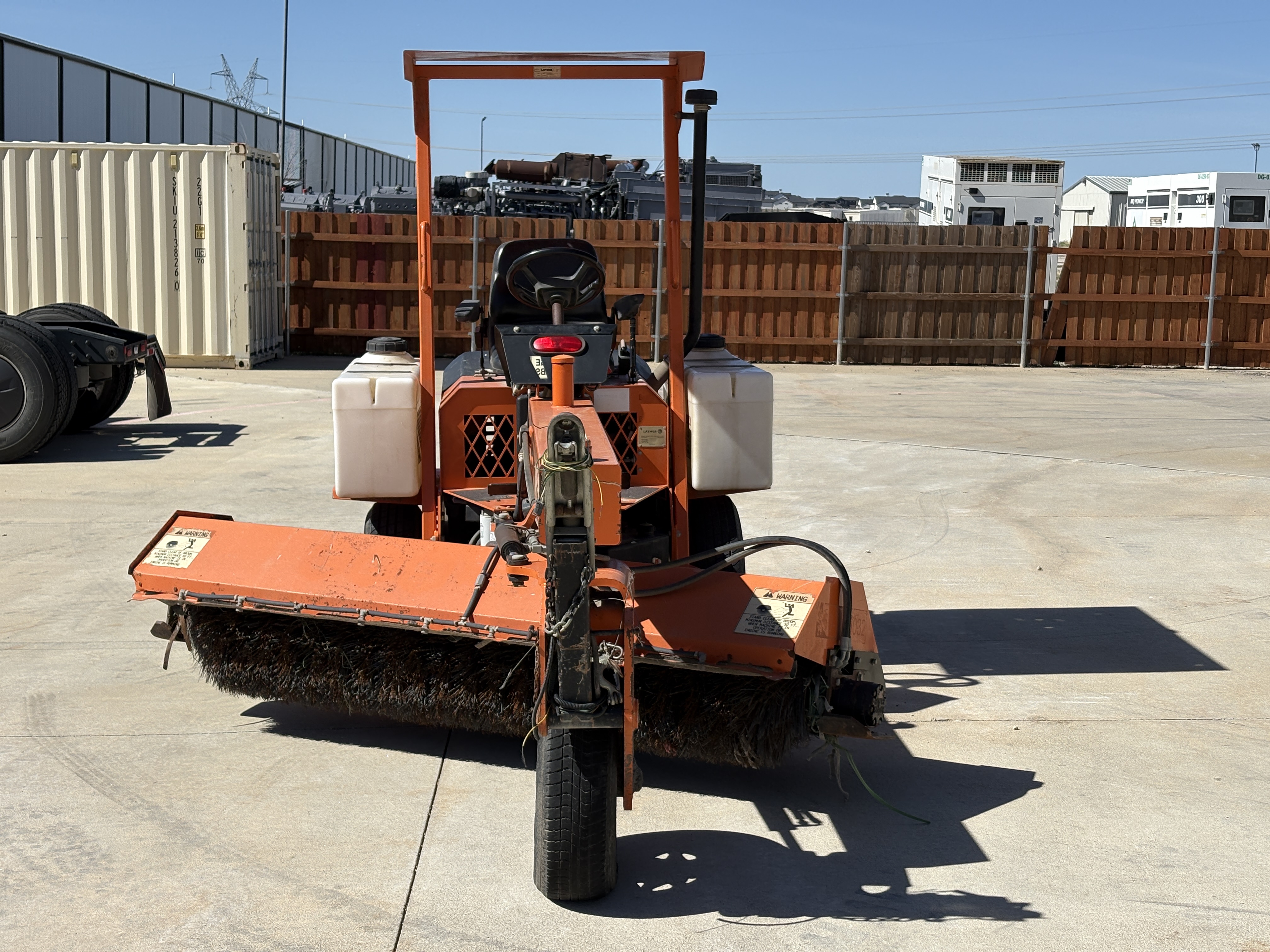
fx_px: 1908
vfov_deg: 28.0
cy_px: 476
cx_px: 635
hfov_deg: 36.8
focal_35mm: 52
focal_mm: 5.96
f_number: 1.6
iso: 40
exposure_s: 1/4630
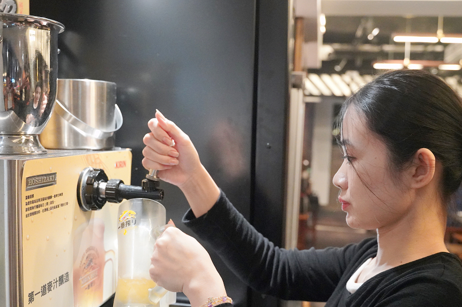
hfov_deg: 49.6
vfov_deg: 34.0
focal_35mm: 39
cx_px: 229
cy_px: 189
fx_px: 500
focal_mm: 28
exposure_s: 1/160
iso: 12800
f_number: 4
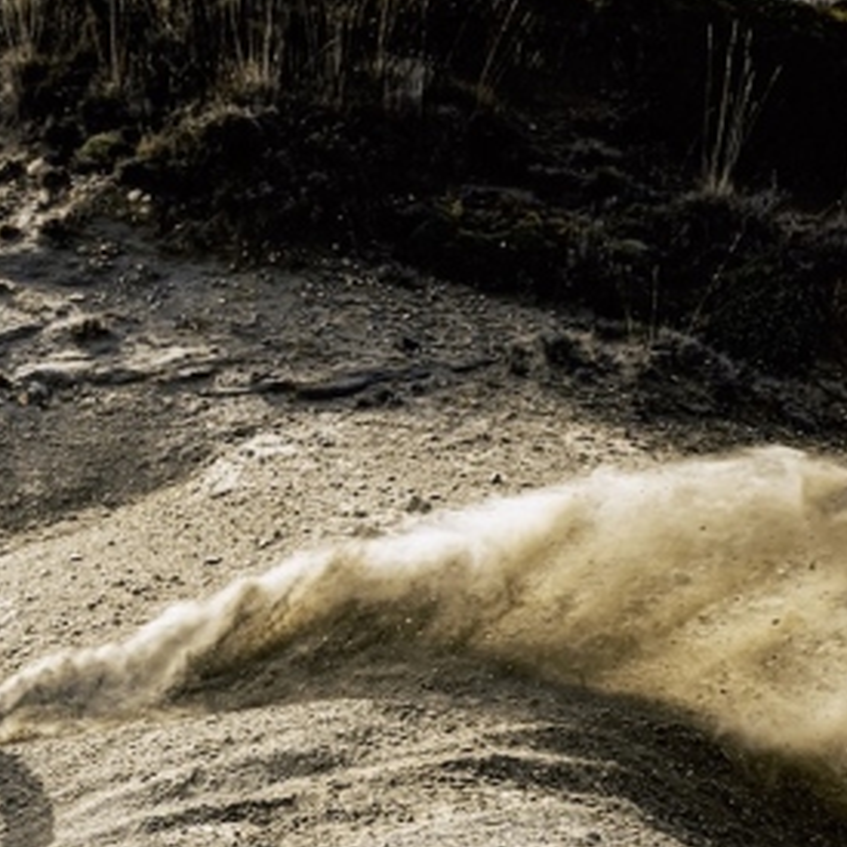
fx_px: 2360
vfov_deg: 20.0
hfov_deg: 20.0
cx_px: 126
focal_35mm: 85
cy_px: 761
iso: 200
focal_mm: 34.5
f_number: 4.5
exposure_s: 1/1000
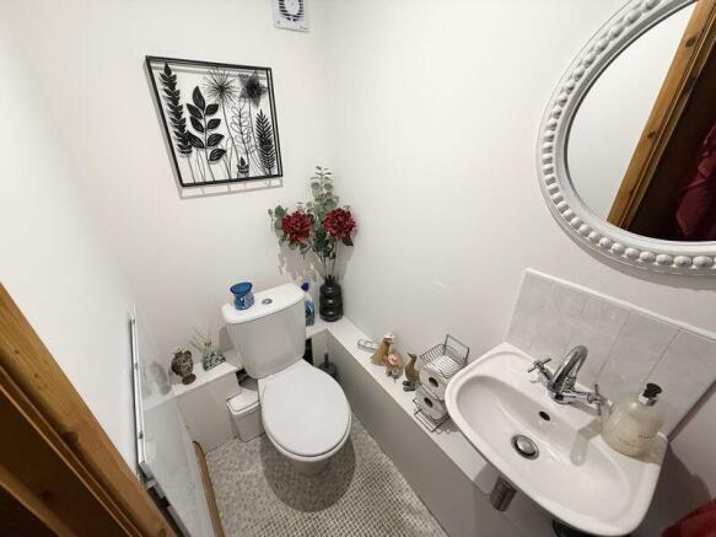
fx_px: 290
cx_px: 358
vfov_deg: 85.7
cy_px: 268
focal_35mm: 14
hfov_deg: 102.1
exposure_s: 1/50
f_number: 2.2
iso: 200
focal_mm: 2.22
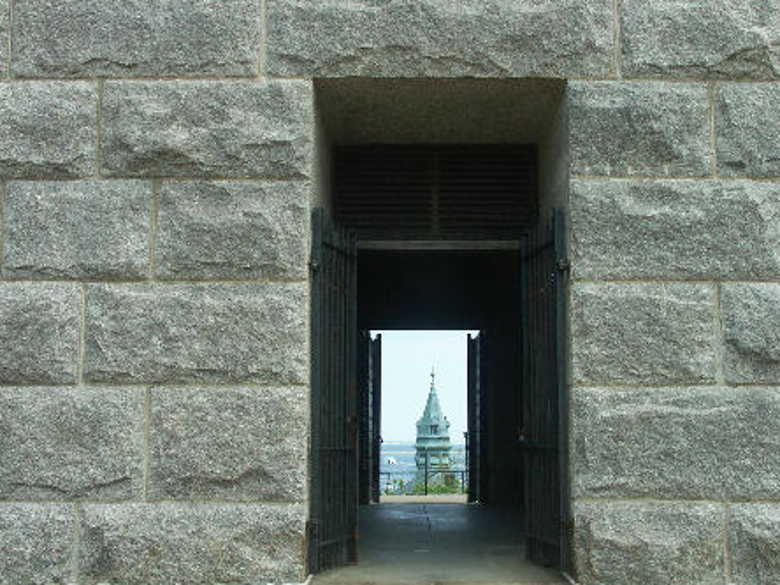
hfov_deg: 44.8
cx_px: 419
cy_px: 314
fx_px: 946
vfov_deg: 34.3
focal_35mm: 42
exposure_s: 1/320
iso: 100
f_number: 7.1
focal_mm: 9.14
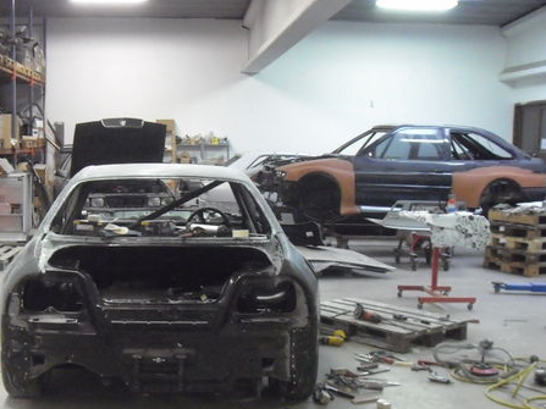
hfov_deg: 35.7
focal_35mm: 53
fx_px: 836
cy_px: 284
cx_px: 171
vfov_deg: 27.3
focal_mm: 6.2
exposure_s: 1/25
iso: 800
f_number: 2.7
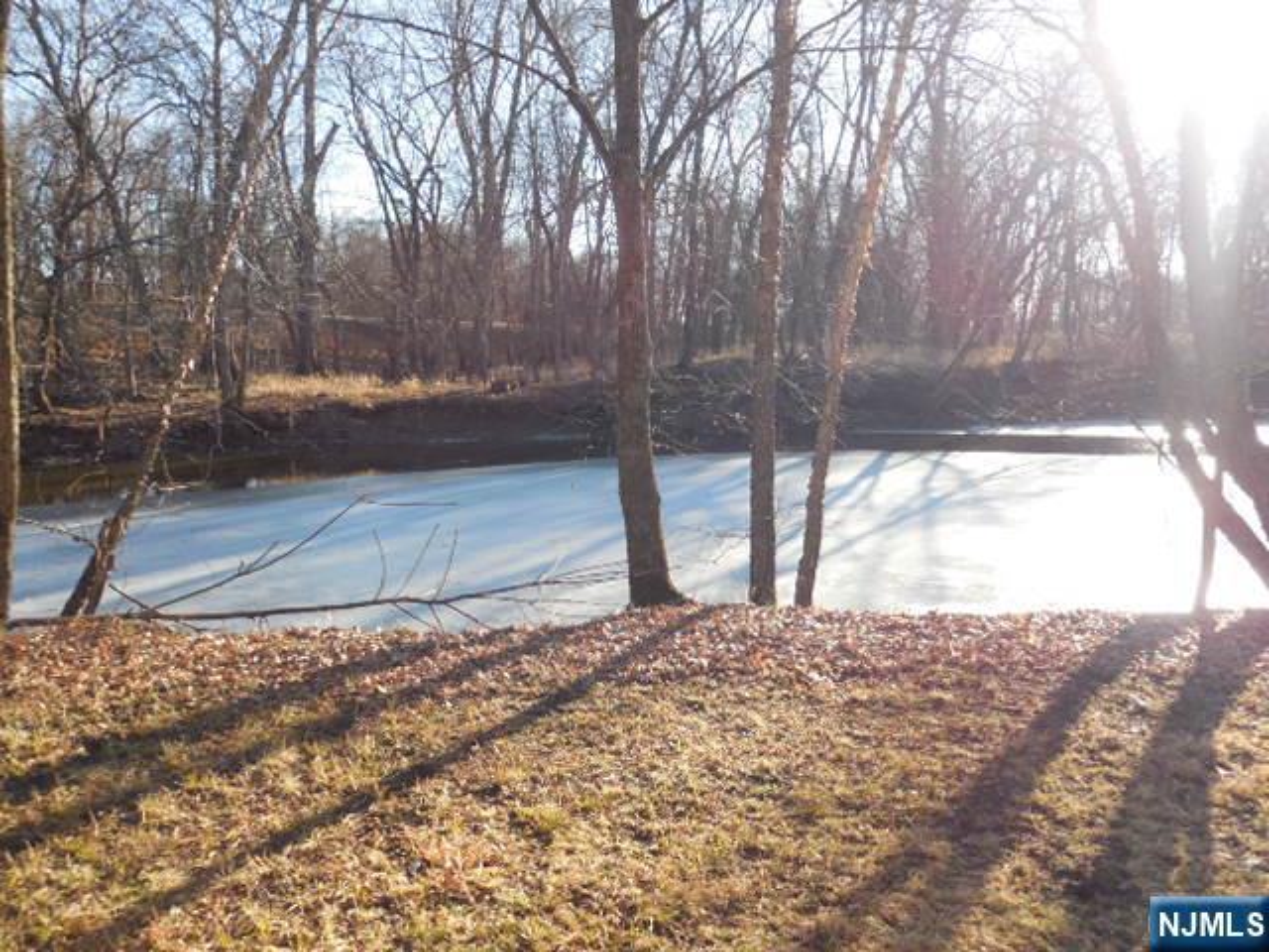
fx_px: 1100
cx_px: 634
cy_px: 476
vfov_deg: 46.8
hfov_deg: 60.0
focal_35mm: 30
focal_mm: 5.3
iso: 125
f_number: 3.8
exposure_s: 1/200
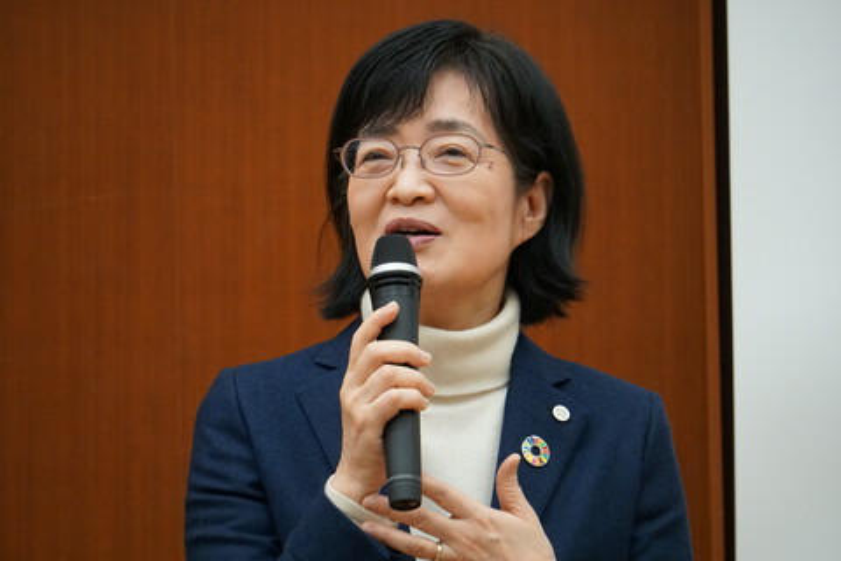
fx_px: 5466
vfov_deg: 5.9
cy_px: 280
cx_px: 420
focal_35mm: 234
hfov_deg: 8.8
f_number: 5.6
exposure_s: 1/250
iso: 5000
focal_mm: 156
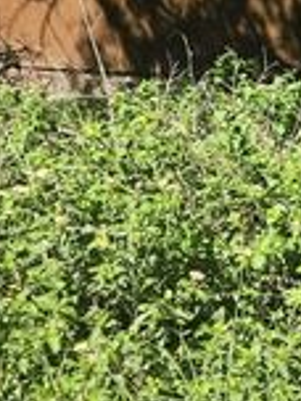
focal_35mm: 101
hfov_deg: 13.7
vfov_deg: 19.2
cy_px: 73
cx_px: 462
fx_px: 1171
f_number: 1.8
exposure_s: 1/841
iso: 25
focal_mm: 5.4
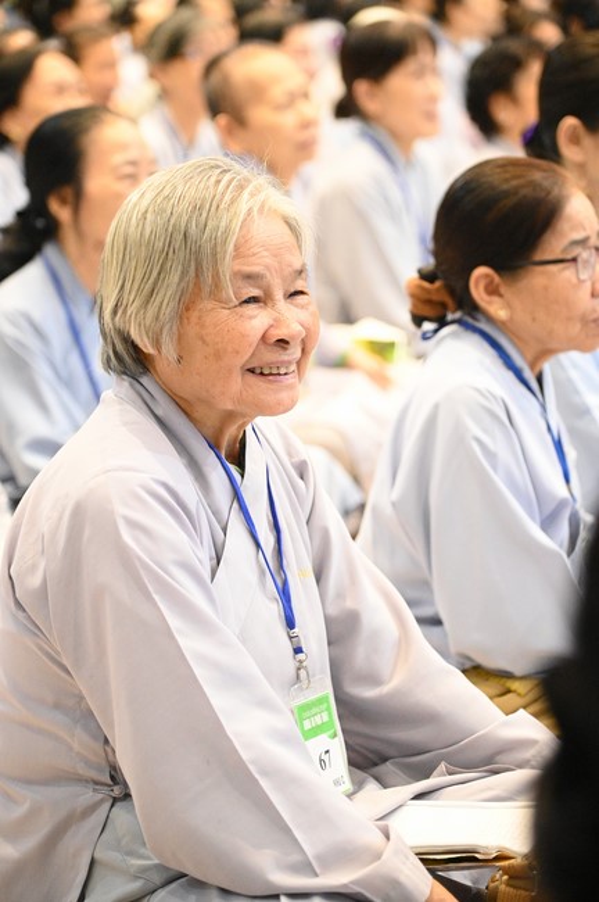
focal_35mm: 120
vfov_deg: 17.1
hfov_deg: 11.4
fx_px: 3001
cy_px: 451
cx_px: 300
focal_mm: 120
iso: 12800
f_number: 4
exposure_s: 1/125
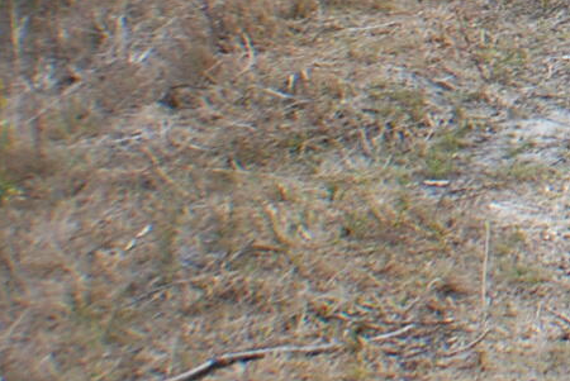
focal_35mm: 187
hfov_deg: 10.1
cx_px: 1175
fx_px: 2966
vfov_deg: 7.2
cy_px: -215
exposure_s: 1/200
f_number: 7.1
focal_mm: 29
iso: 250
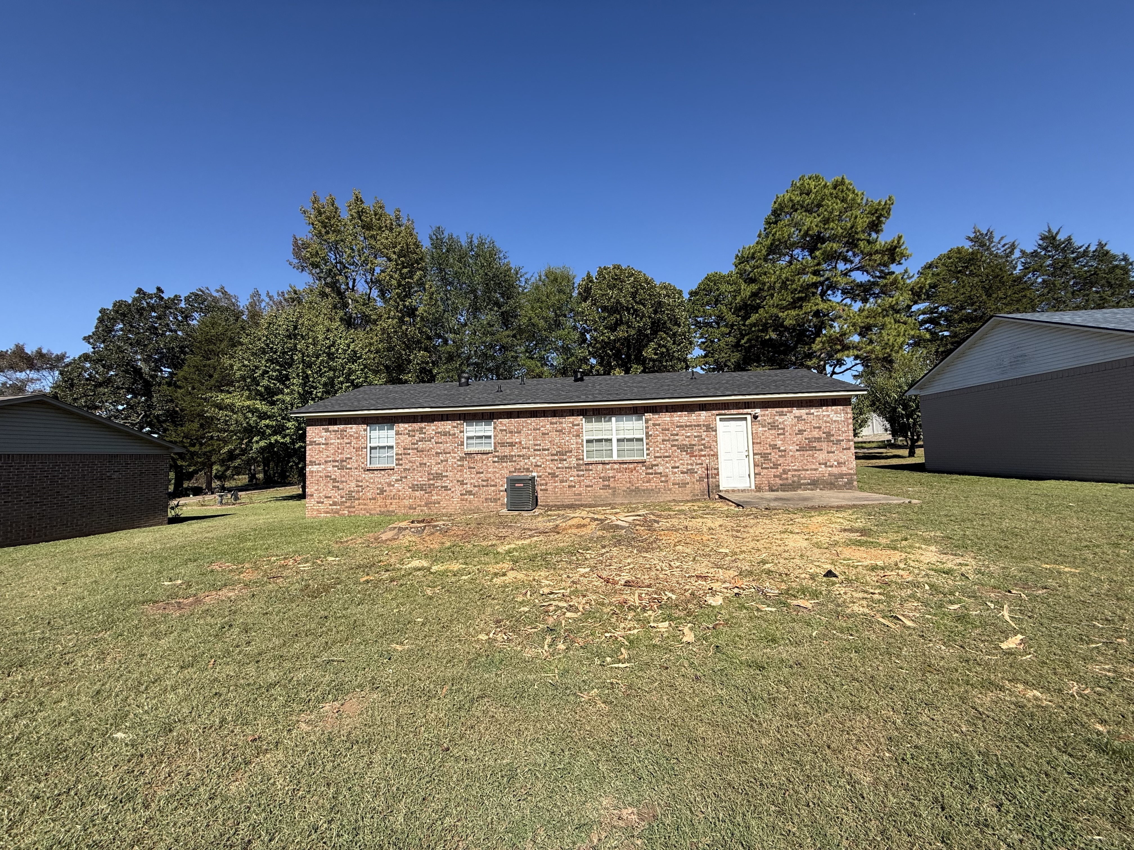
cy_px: 425
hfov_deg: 102.1
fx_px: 459
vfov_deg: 85.7
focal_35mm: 14
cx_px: 567
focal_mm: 2.22
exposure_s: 1/1795
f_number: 2.2
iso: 50
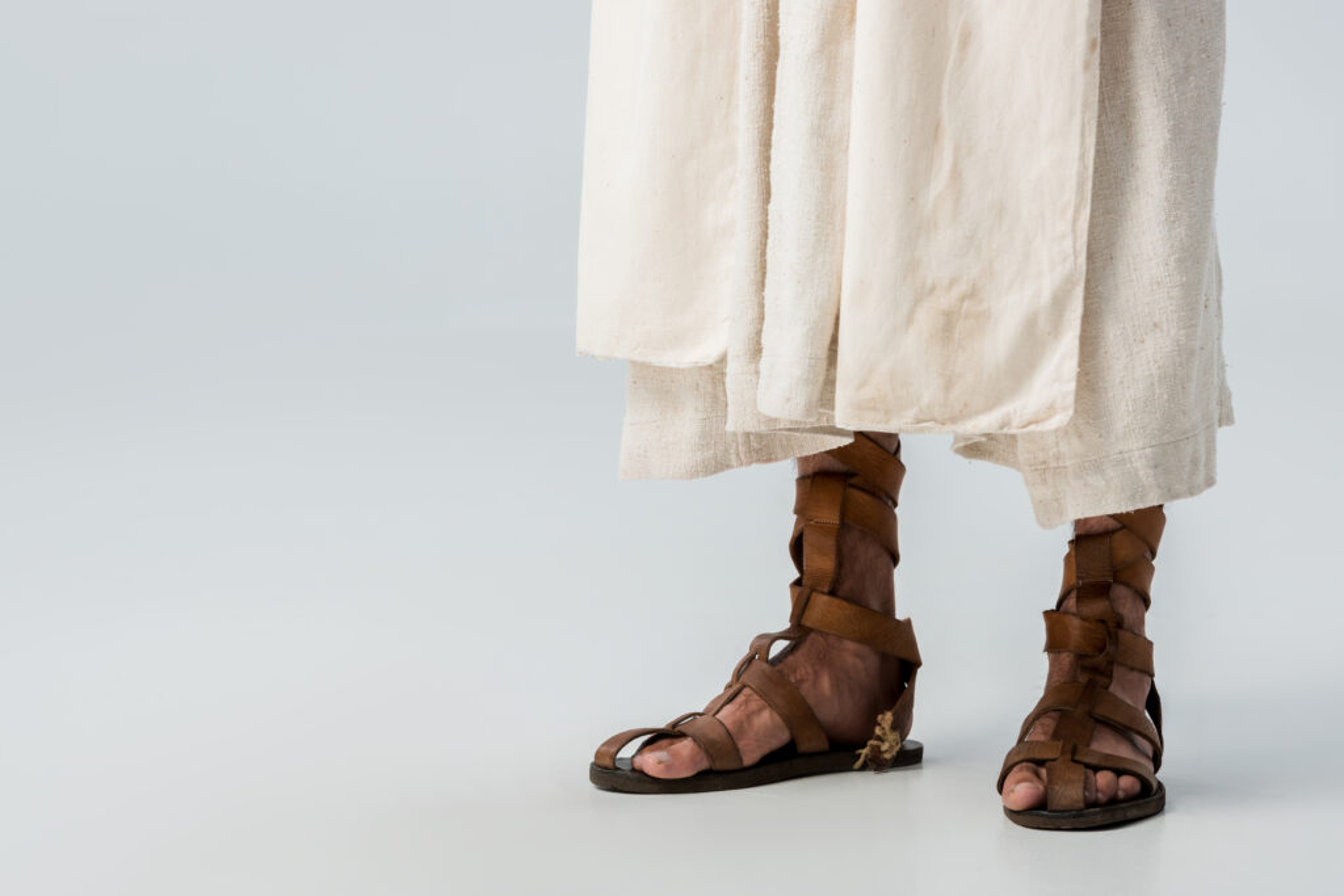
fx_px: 5040
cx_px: 672
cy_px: 448
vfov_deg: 10.2
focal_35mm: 135
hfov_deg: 15.2
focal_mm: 135
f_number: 8
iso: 160
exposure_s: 1/200
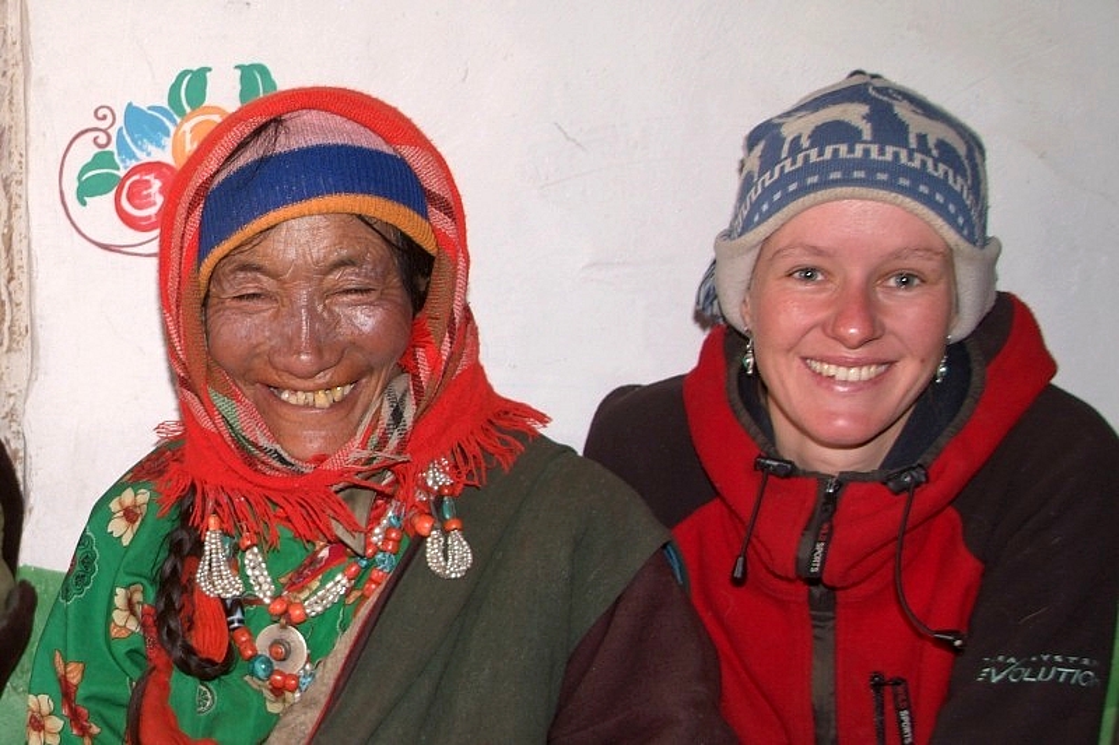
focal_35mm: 39
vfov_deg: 34.2
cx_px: 560
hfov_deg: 49.6
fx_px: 1212
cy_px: 372
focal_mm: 26
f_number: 4
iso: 200
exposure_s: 1/60
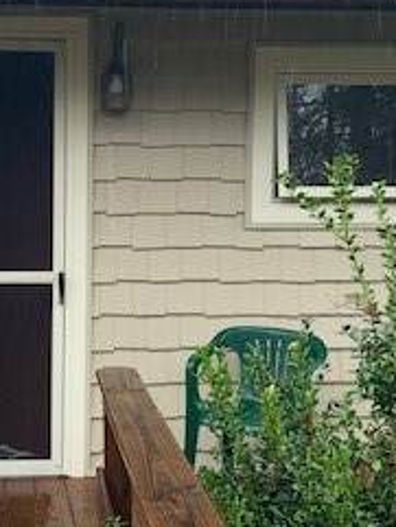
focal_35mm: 69
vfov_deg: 28.1
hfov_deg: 21.0
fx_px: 1052
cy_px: 214
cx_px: 70
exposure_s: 1/121
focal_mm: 4.25
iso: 32
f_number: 1.8
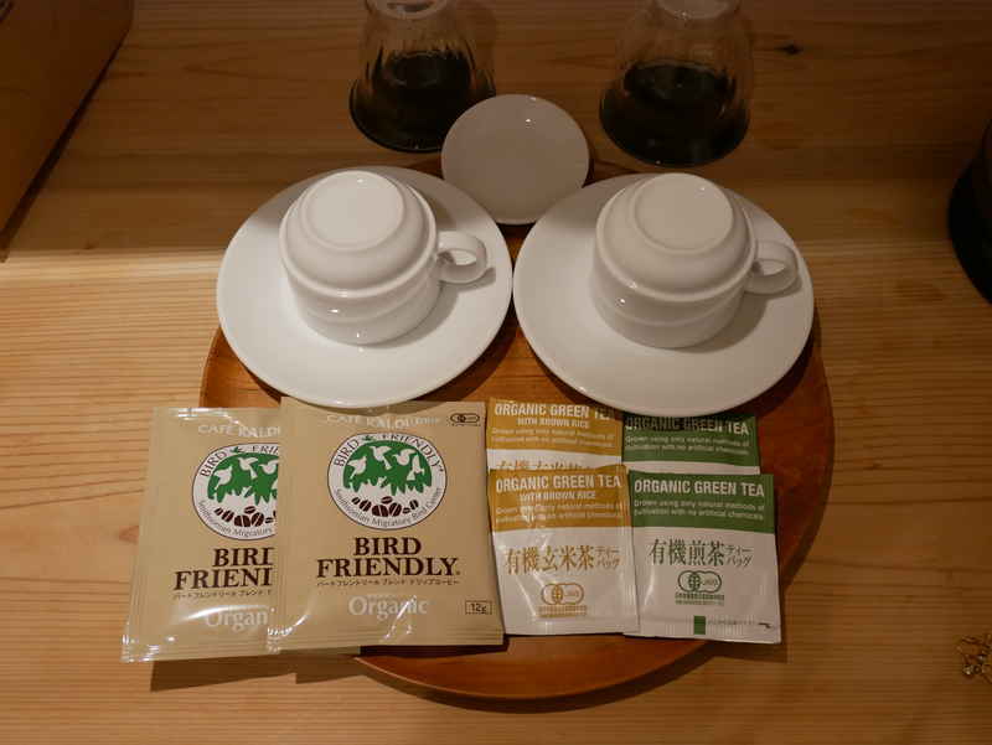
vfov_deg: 39.7
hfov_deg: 51.3
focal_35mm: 36
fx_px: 1032
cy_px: 372
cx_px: 496
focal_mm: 18
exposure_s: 1/60
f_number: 4.2
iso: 640
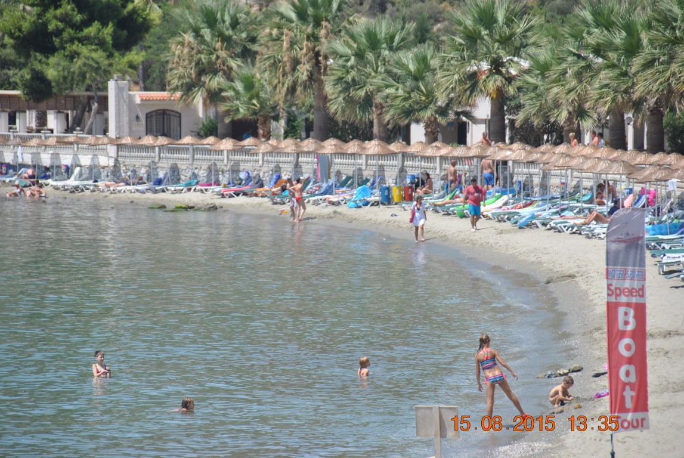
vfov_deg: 6.1
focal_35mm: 225
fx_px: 4280
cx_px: 342
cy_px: 229
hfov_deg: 9.1
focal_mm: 150
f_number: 5.6
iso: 200
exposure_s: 1/800
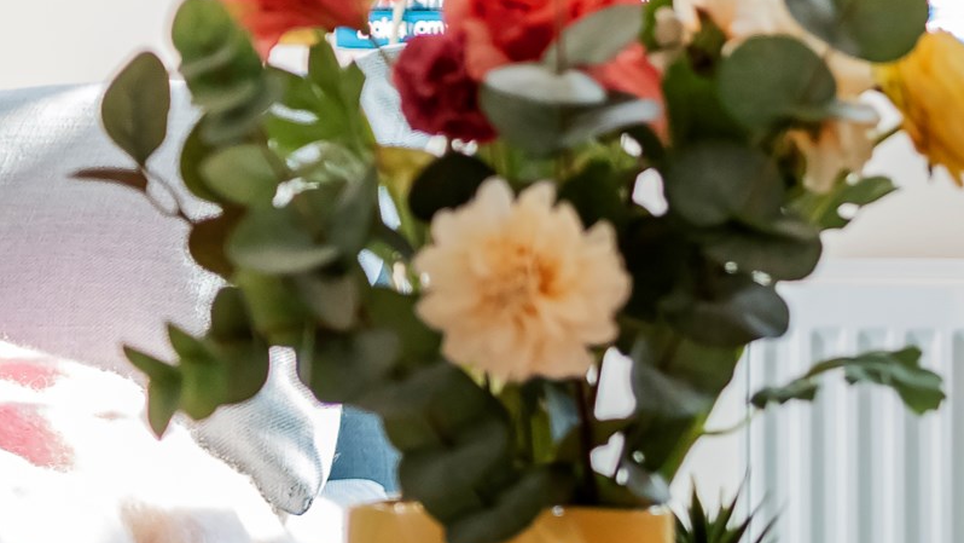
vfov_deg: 3.8
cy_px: 119
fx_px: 8155
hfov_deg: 6.6
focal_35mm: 319
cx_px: 1723
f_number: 2.8
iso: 640
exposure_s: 1/250
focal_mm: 75
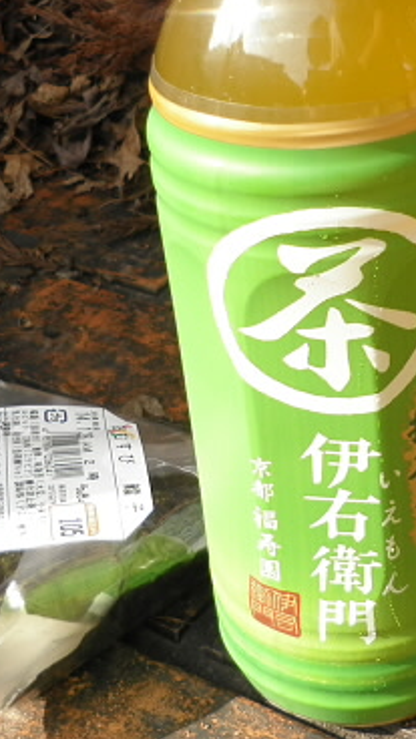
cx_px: 293
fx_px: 1255
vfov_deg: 32.7
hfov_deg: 18.7
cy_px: 287
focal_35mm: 64
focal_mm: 4.9
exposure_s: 1/200
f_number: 3.2
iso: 64
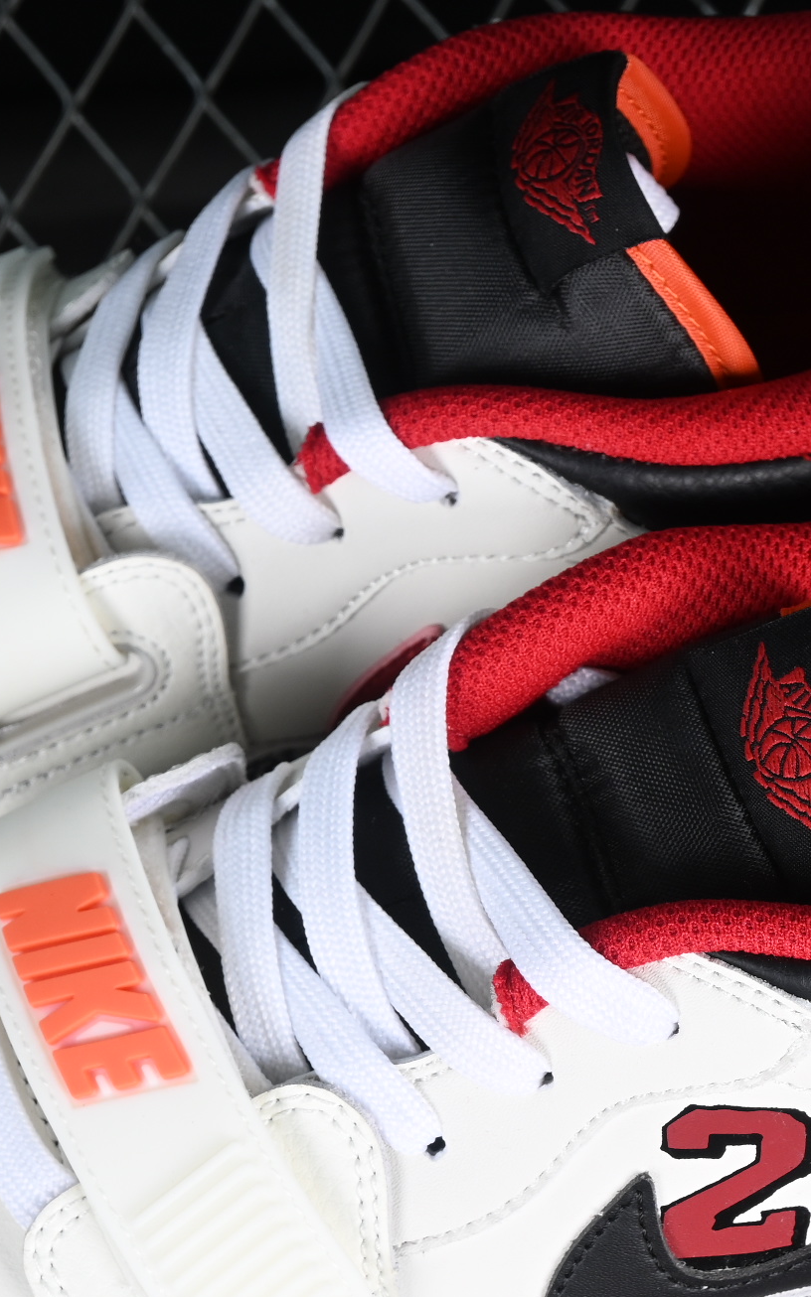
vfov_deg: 12.8
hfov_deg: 8.0
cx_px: 399
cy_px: 874
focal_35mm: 163
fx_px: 5766
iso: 160
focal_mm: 50
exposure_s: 1/60
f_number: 6.3
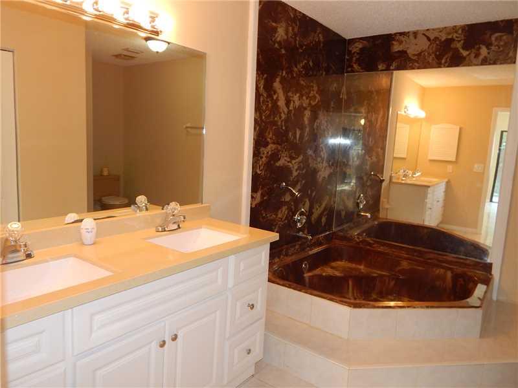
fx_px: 374
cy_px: 194
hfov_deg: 69.4
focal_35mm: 25
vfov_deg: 54.9
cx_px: 259
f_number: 3.1
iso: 200
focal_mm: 4.5
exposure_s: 1/30
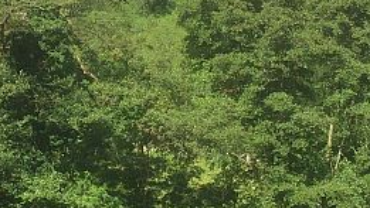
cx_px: 60
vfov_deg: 9.8
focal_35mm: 124
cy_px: 38
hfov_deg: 17.1
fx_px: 1217
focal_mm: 4.15
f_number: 2.2
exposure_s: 1/860
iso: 32
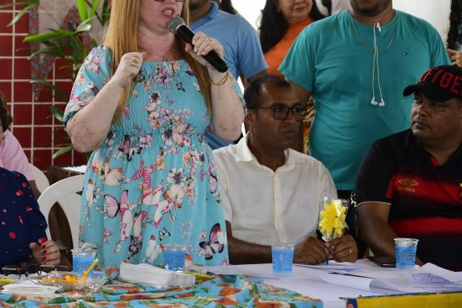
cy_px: 109
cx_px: 154
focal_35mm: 172
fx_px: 2207
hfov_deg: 11.9
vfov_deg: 8.0
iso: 1250
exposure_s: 1/250
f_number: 5.6
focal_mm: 85
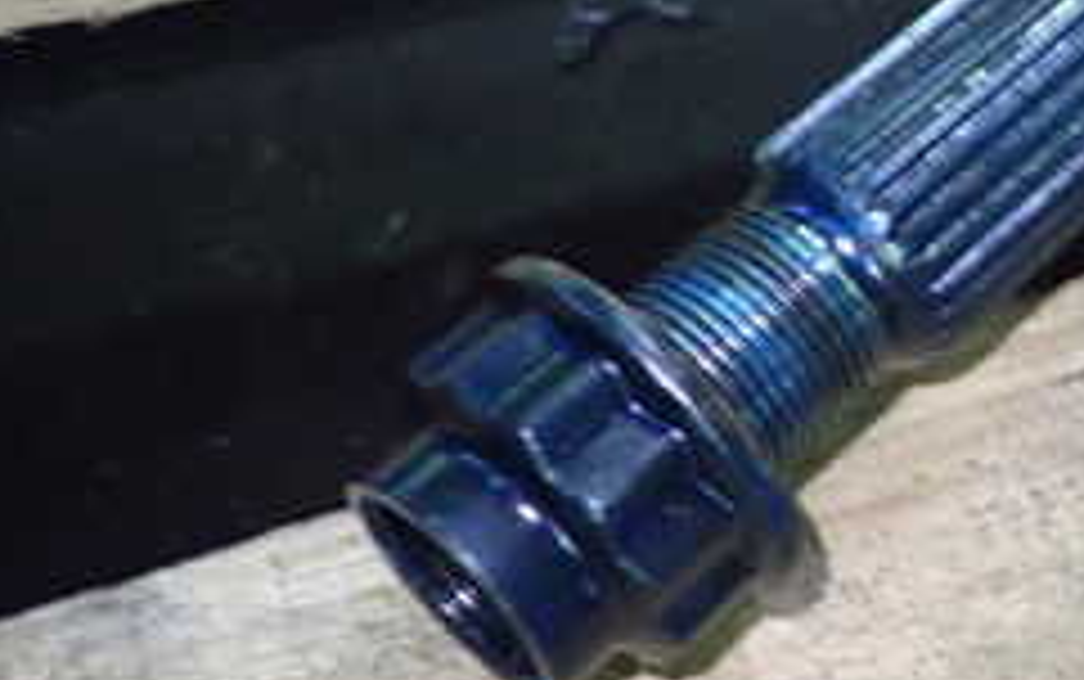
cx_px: 1327
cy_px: 104
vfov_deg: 19.5
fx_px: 1951
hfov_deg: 27.1
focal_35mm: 66
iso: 400
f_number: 2
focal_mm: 4.5
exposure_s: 1/30
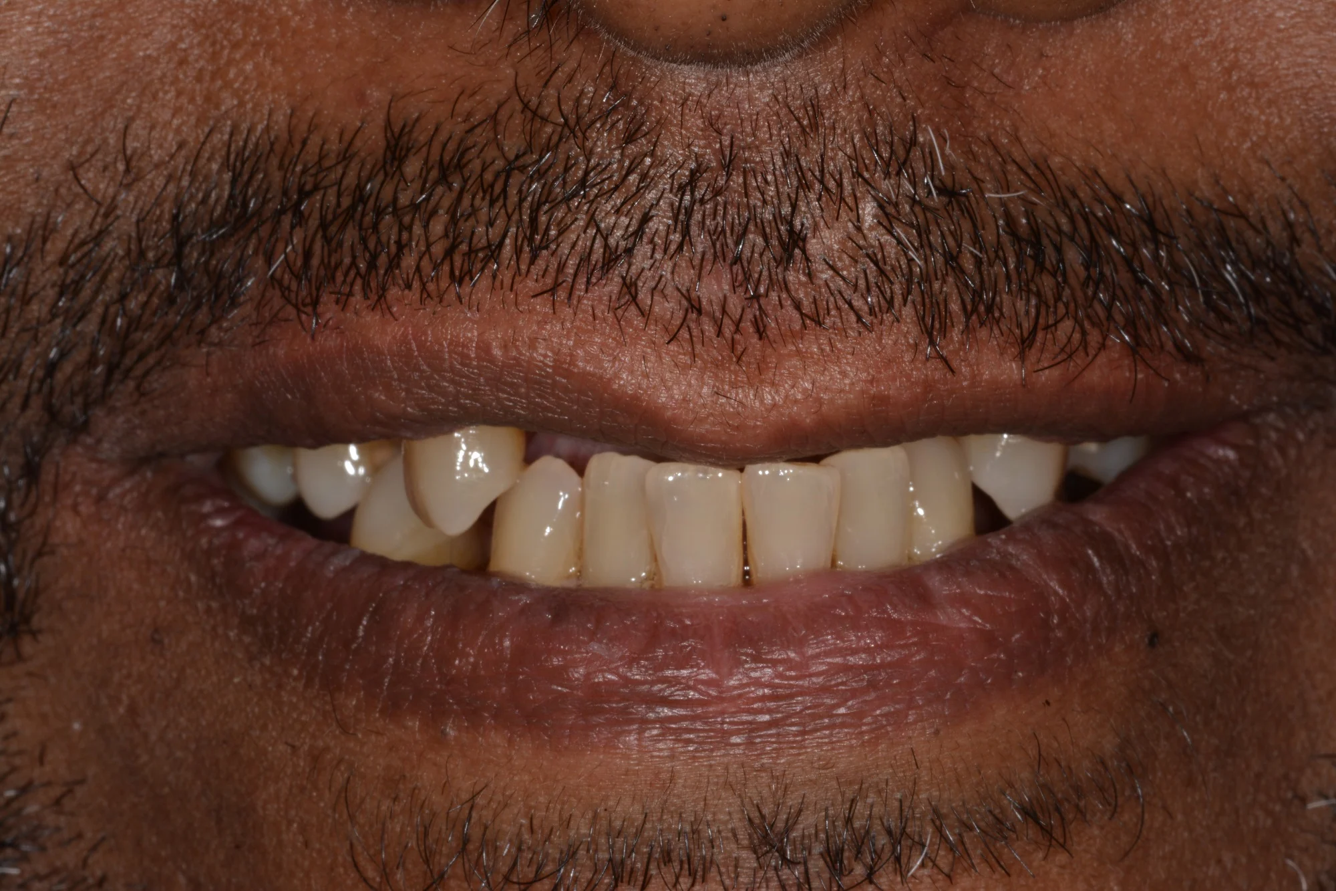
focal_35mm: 158
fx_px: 5844
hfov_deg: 13.0
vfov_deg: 8.7
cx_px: 668
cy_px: 446
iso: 100
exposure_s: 1/200
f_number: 22
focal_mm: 105
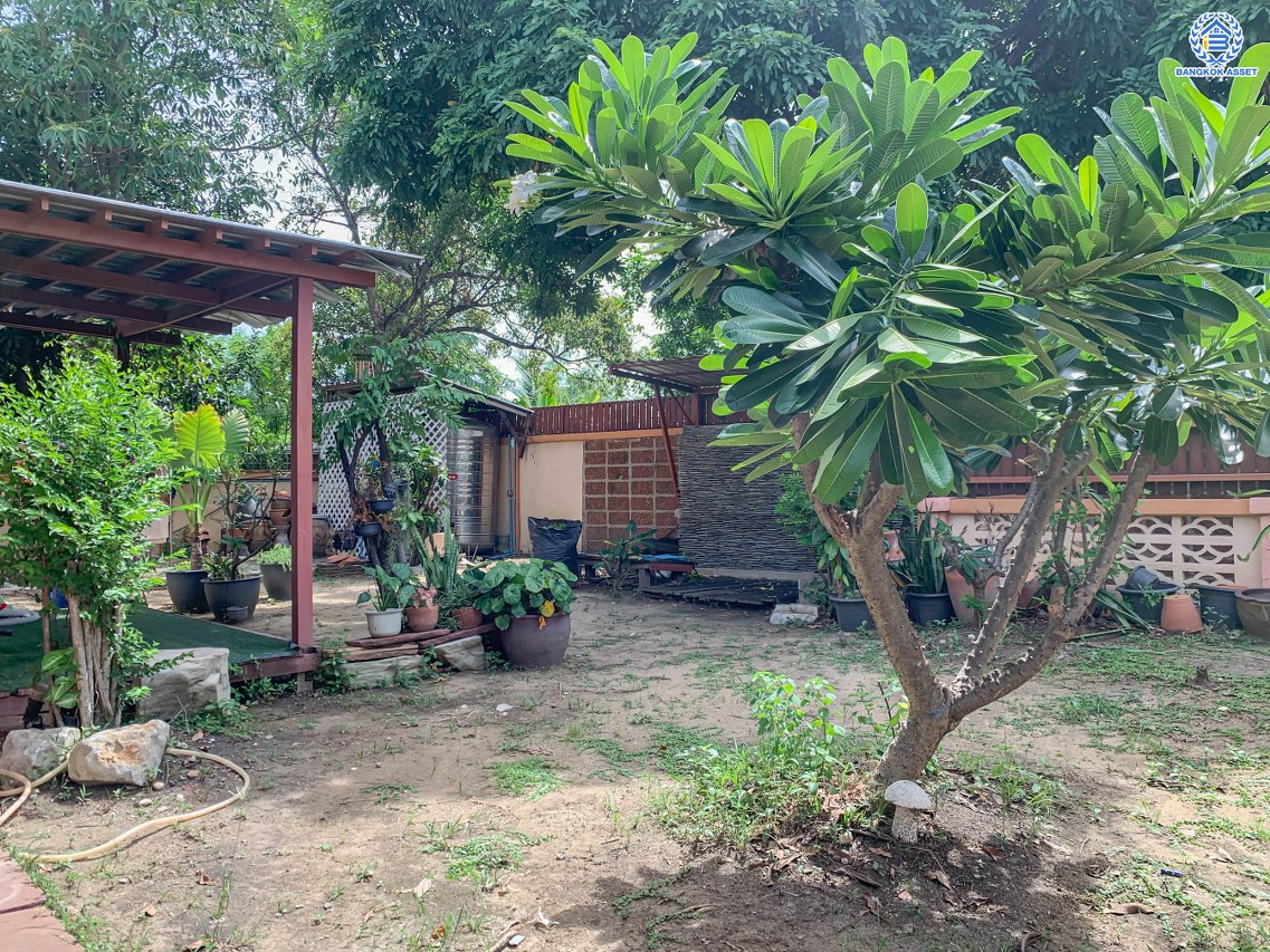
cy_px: 476
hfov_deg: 67.3
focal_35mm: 26
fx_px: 954
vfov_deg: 53.1
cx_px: 635
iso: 25
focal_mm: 4.25
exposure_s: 1/120
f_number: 1.8
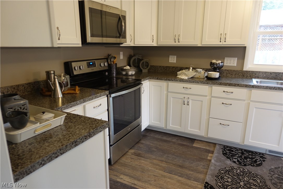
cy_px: 94
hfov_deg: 73.7
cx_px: 142
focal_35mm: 24
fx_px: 189
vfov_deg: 53.1
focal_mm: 8.8
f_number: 1.8
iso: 250
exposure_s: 1/30
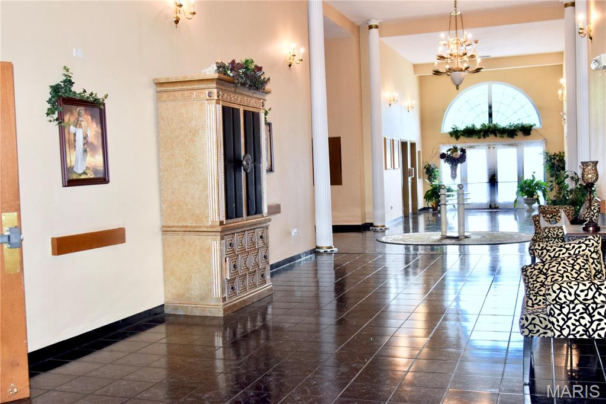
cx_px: 303
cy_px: 202
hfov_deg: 53.1
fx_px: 606
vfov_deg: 36.8
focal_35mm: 36
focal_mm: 24
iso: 800
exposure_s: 1/100
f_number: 5
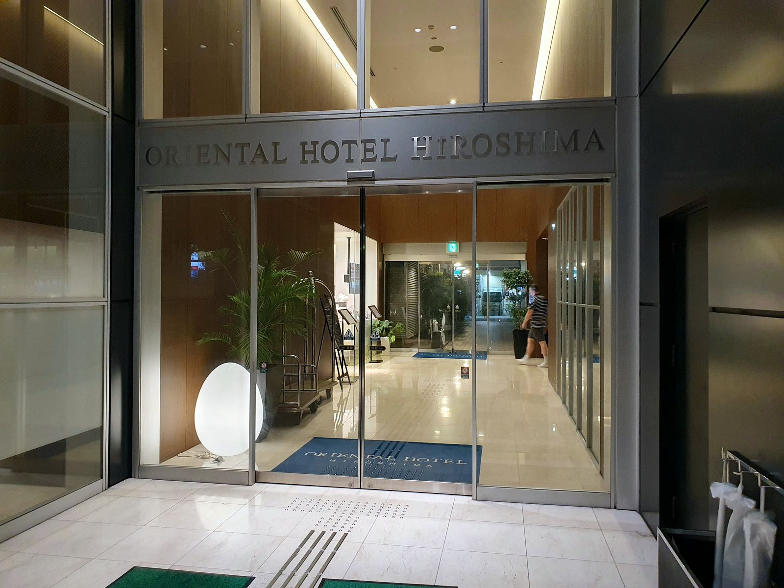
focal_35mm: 26
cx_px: 392
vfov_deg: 53.1
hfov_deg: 67.3
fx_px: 589
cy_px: 294
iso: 400
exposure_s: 1/40
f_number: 2.4
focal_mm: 4.32
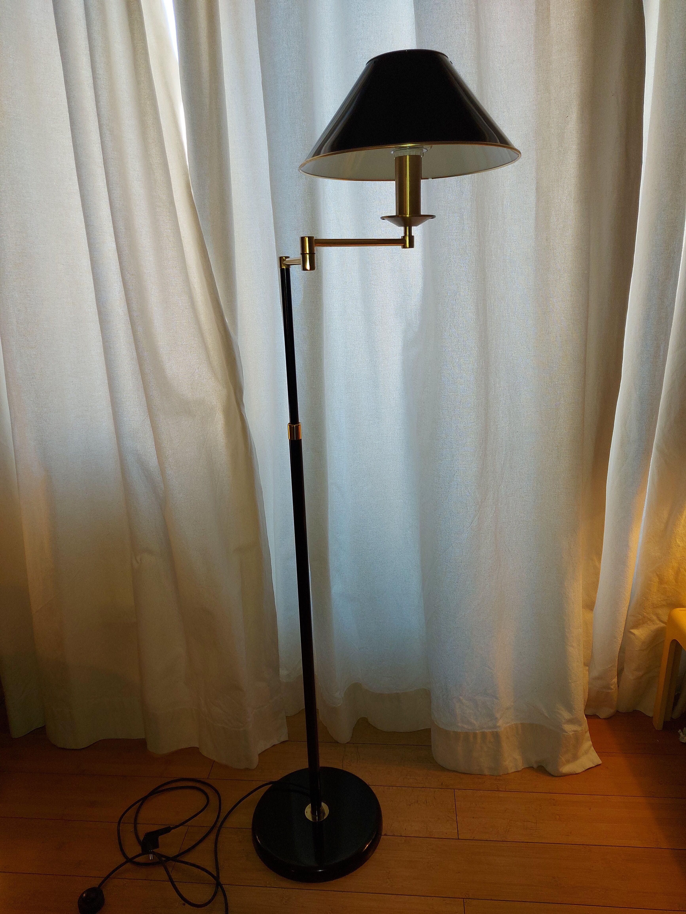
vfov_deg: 71.6
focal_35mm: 24
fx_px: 634
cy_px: 457
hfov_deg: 56.8
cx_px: 343
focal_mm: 5.23
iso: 80
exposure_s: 1/60
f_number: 1.8
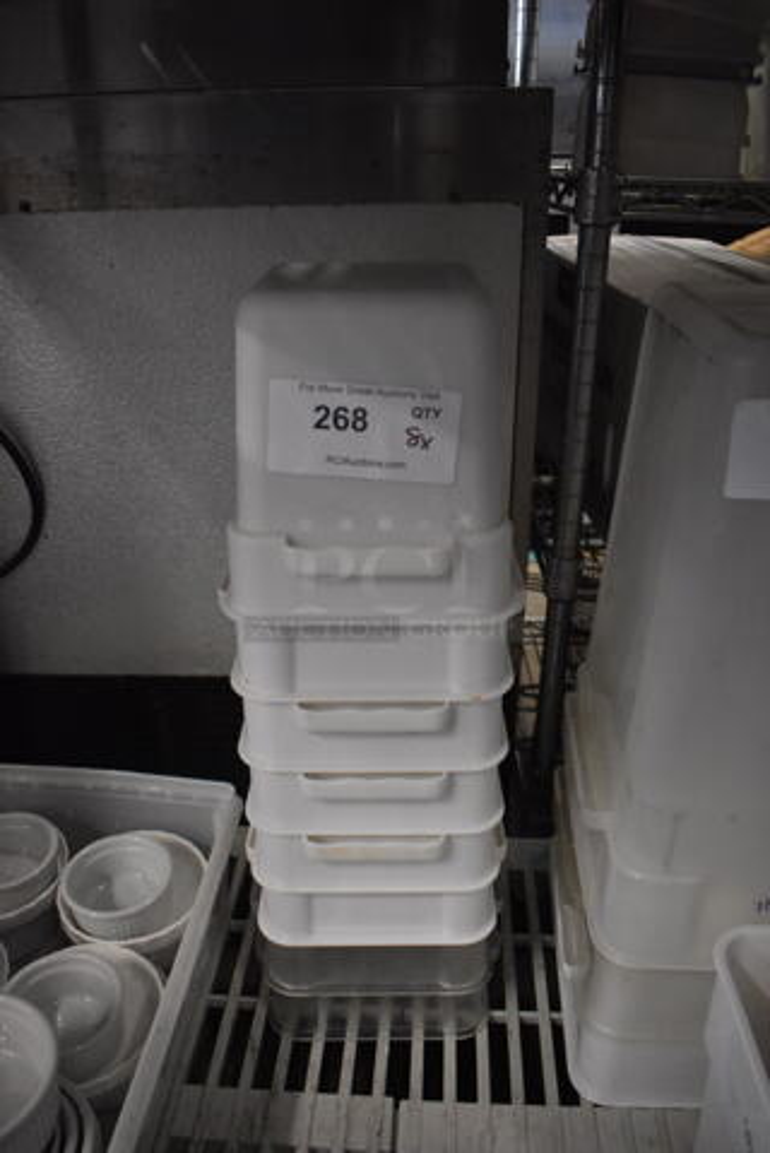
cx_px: 385
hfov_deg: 48.0
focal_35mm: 27
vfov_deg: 67.4
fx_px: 865
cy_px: 576
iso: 3200
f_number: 3.5
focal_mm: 18
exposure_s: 1/125
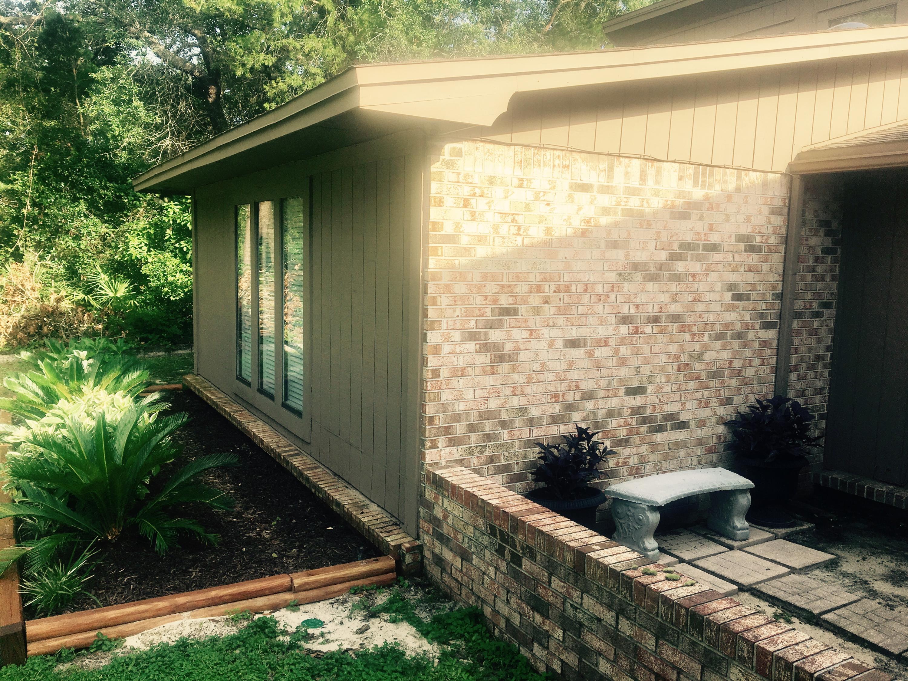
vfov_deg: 48.2
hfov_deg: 61.7
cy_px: 340
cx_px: 454
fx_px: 761
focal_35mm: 29
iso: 25
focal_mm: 4.15
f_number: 2.2
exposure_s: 1/481
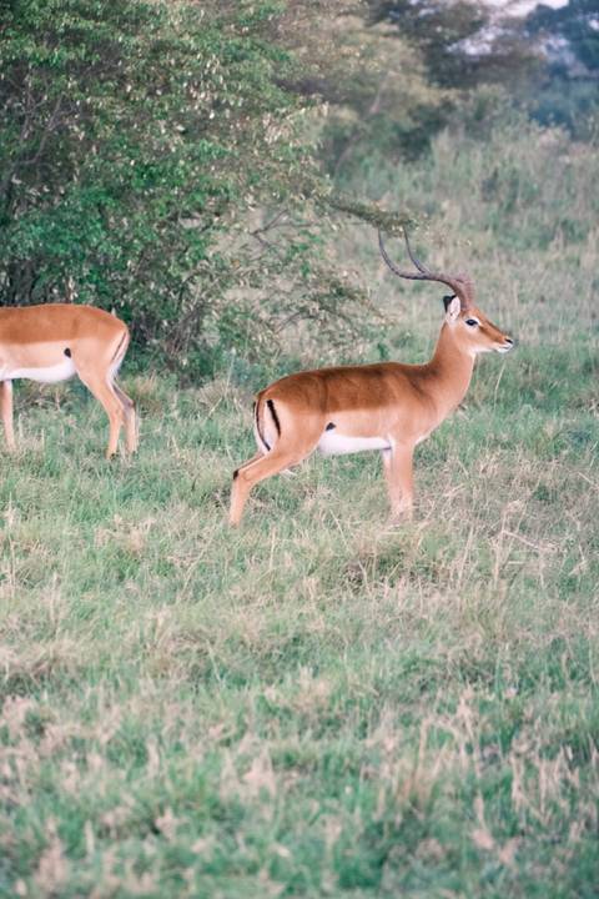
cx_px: 300
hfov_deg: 4.6
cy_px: 450
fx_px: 7437
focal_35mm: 298
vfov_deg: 6.9
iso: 1600
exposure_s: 1/160
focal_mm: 198.9
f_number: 5.6
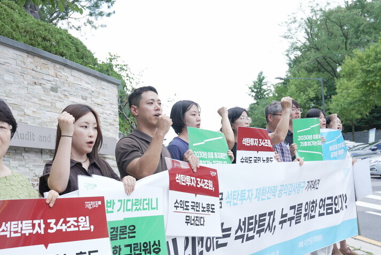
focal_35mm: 50
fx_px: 529
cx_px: 145
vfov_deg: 26.9
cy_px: 164
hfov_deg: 39.3
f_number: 5.6
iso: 320
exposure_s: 1/250
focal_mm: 37
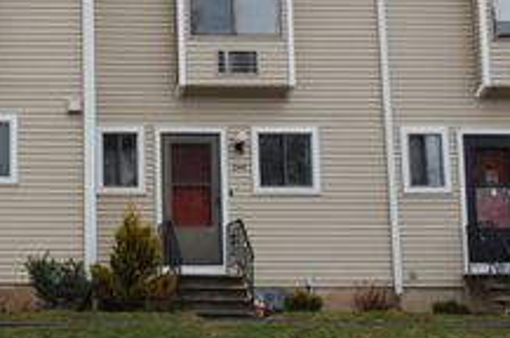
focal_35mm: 104
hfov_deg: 19.0
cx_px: -21
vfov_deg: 13.1
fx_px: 1471
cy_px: 88
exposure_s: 1/125
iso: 180
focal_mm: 30
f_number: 5.6
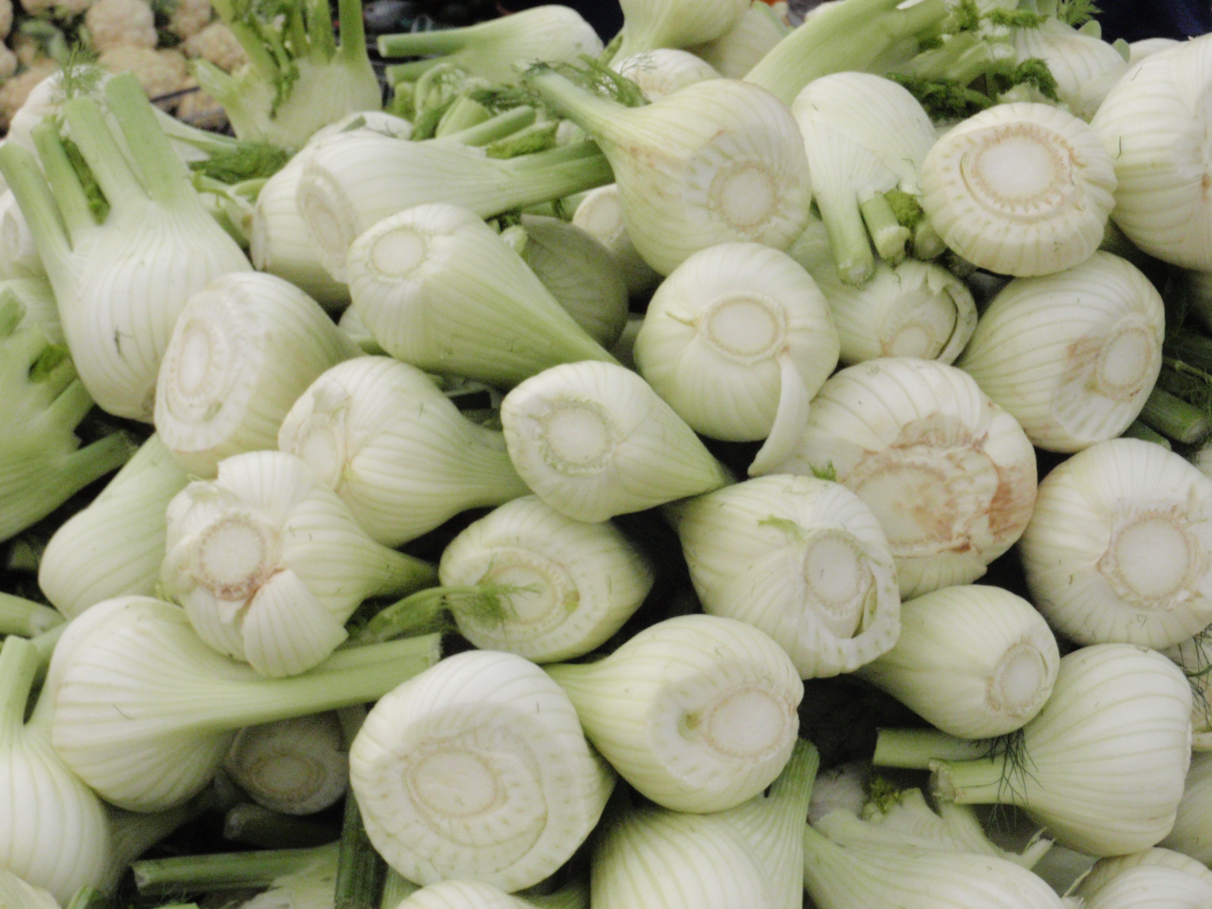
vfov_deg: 21.0
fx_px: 2451
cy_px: 454
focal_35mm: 70
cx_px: 606
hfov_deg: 27.8
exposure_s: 1/250
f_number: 11
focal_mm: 12.5
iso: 400
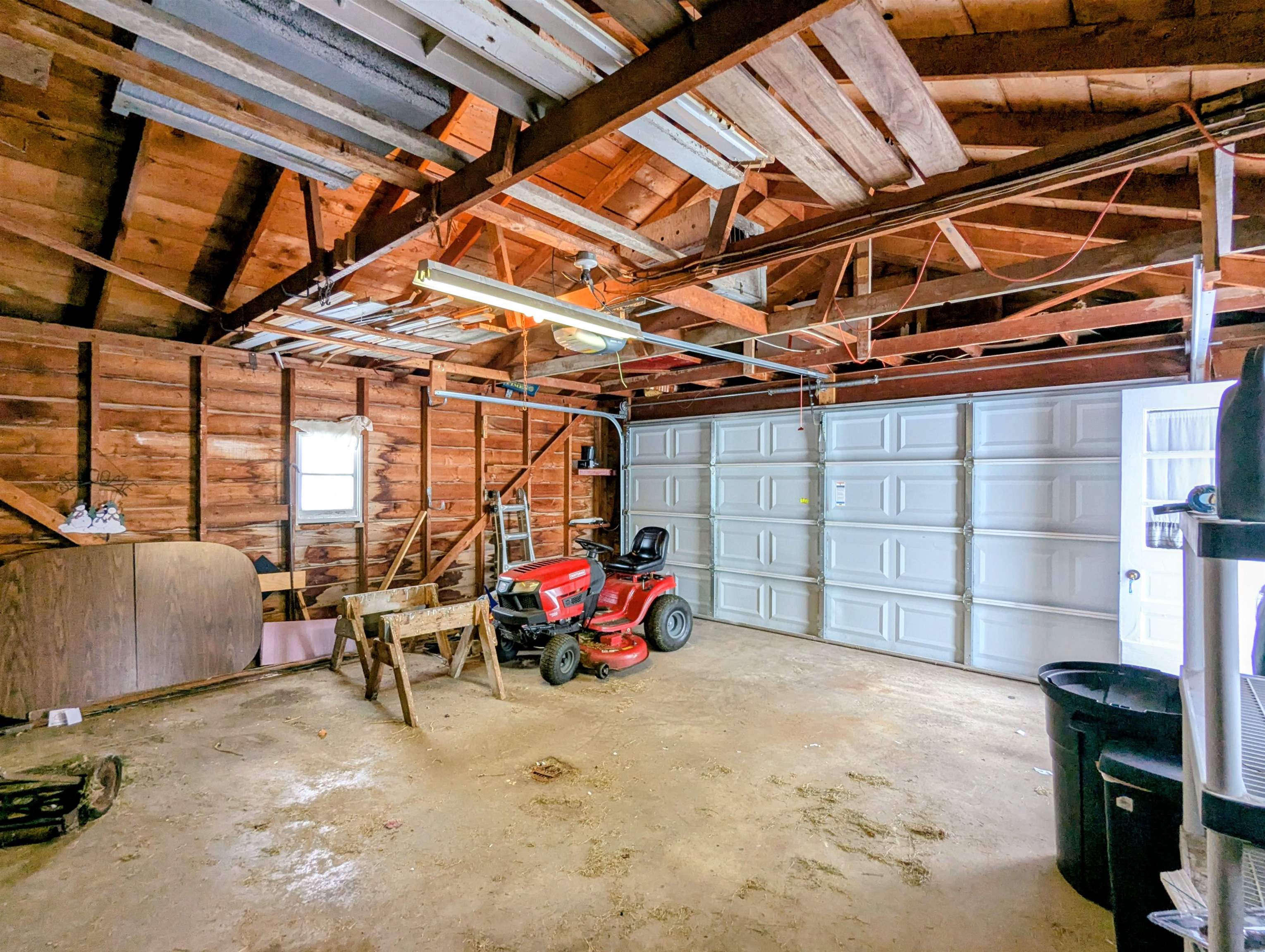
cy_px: 476
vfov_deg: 78.2
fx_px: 586
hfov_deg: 94.4
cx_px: 632
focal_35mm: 16
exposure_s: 1/60
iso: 161
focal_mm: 2.35
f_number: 2.2
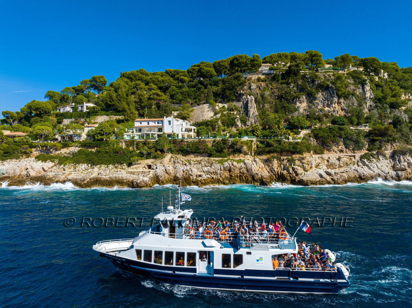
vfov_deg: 56.8
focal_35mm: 24
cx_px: 206
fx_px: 285
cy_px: 154
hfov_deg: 71.6
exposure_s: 1/160
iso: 100
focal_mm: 12.3
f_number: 10
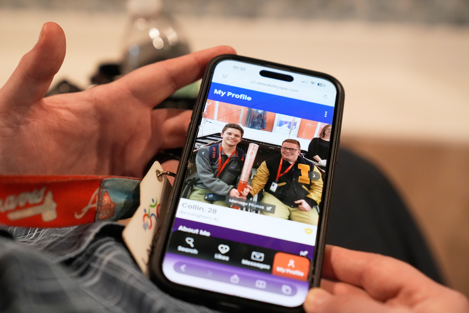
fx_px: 912
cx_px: 234
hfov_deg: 28.8
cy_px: 156
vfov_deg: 19.5
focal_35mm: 70
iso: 5000
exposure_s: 1/125
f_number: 4.5
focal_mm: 70
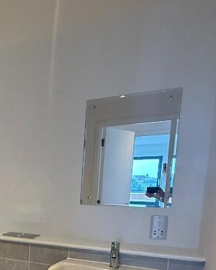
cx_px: -68
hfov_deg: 30.0
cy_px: 223
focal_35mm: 39
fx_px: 312
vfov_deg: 44.2
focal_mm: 2.22
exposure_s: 1/100
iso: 200
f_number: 2.2
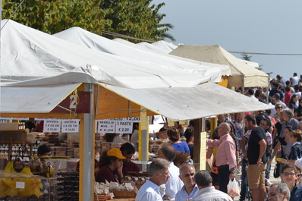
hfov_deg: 9.1
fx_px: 1887
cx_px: 347
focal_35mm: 225
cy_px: 87
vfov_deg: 6.1
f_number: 7.1
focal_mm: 70
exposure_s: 1/1000
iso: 200
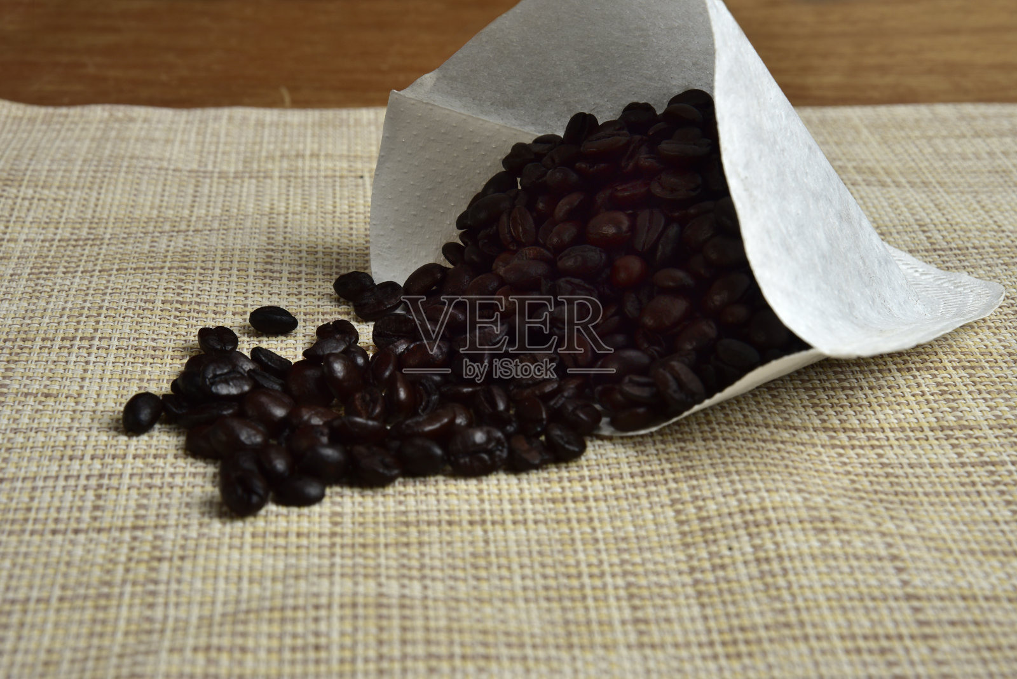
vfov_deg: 16.1
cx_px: 508
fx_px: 2402
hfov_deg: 23.9
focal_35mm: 85
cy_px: 340
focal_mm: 85
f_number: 13
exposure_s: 1/100
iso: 200
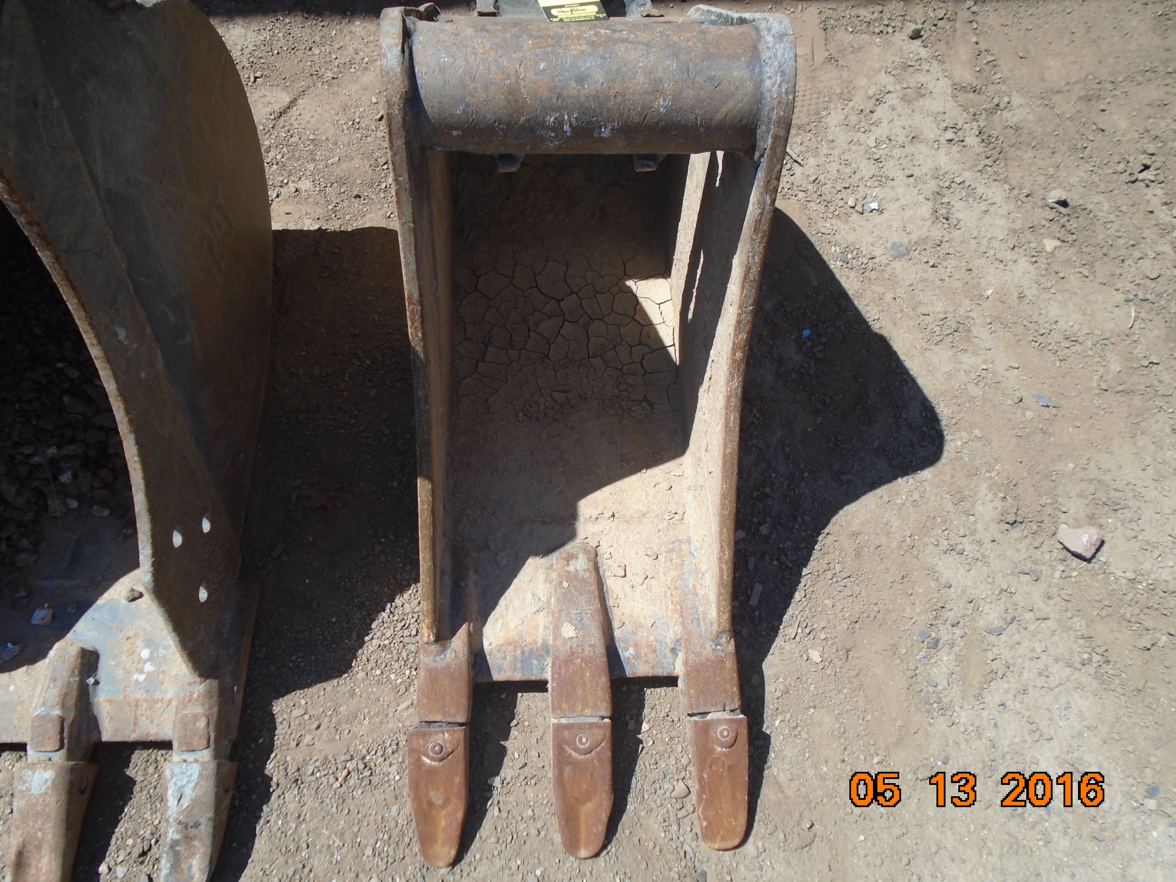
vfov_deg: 53.1
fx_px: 883
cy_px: 441
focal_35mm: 26
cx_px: 588
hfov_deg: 67.3
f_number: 3.2
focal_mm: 4.6
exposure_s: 1/800
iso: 100
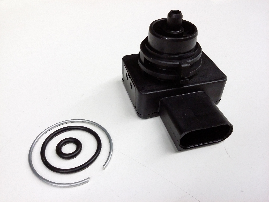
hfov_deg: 56.8
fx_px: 249
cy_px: 101
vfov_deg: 44.2
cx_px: 134
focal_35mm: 32
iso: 200
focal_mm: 3.4
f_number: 2.4
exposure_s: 1/15
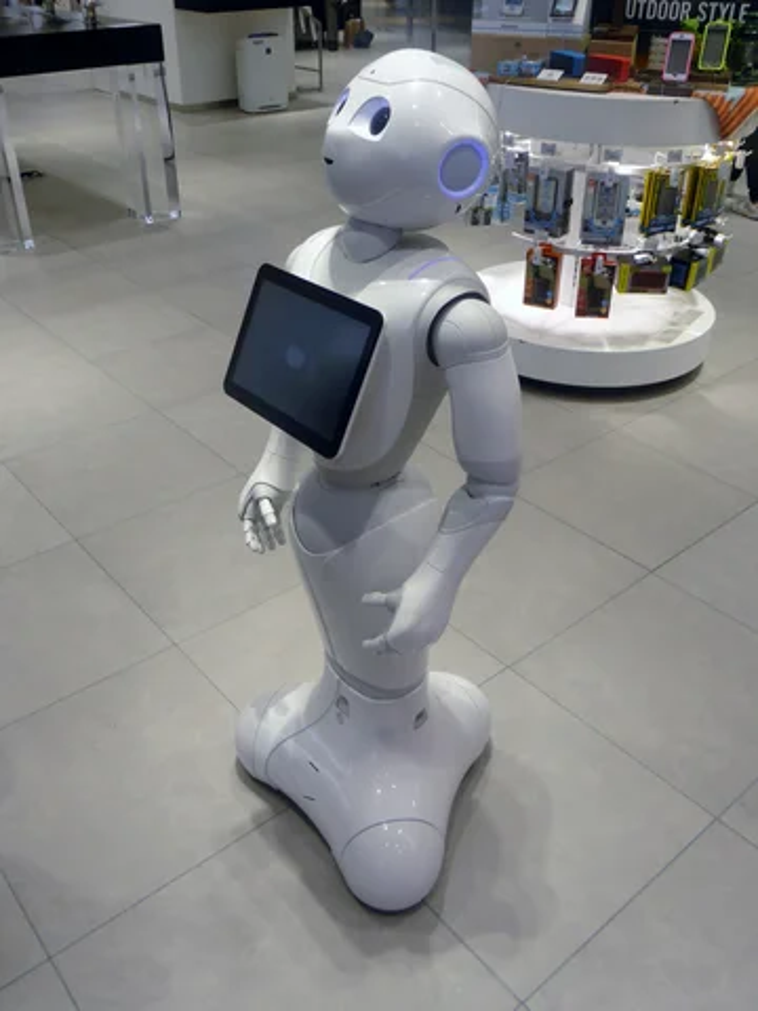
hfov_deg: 45.4
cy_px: 506
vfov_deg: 58.4
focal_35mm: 31
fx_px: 905
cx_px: 379
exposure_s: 1/80
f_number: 3.6
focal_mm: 5.4
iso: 100
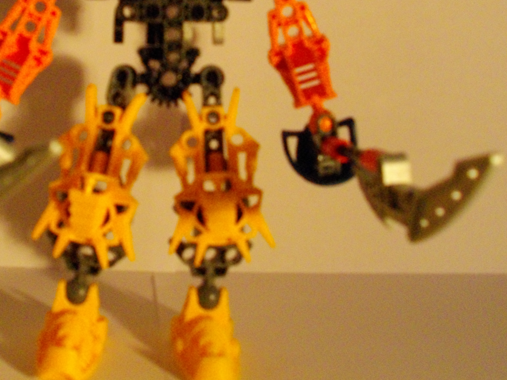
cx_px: 162
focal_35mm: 61
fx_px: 893
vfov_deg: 23.6
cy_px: 71
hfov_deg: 31.4
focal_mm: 5.7
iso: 370
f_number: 2.9
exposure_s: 1/50
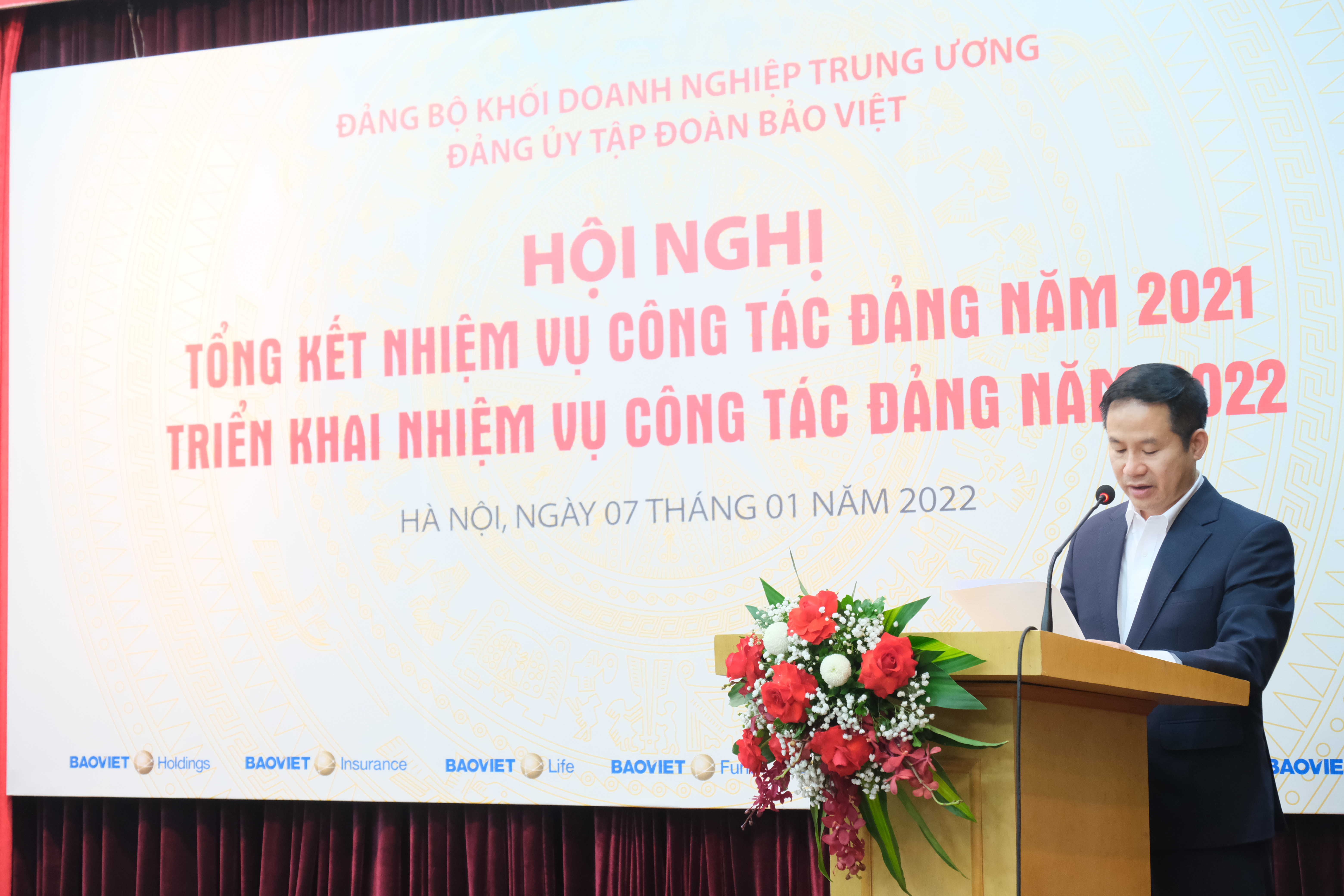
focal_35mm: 74
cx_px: 672
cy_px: 448
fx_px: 2762
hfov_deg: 27.3
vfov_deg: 18.4
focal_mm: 49.4
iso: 3200
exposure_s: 1/14
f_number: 4.7
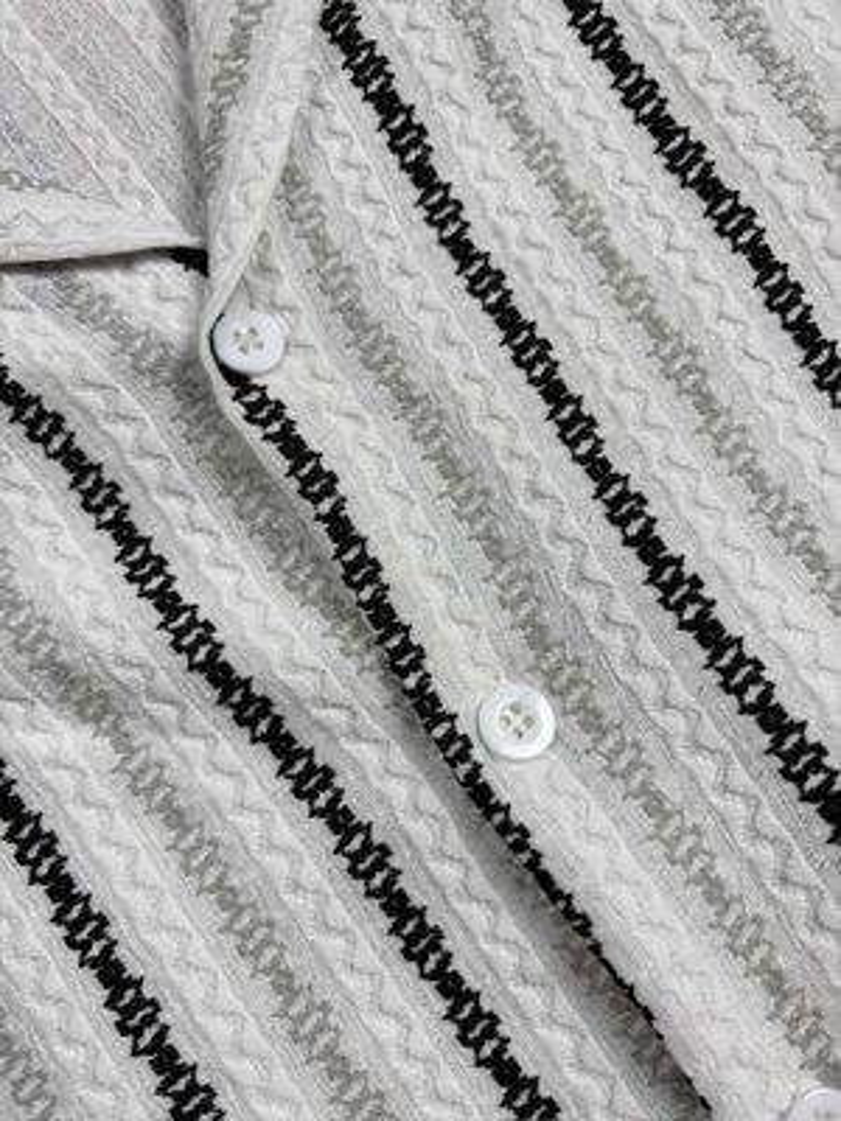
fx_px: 842
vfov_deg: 67.3
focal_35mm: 26
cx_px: 420
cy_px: 560
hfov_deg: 53.1
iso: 50
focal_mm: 5.96
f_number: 1.6
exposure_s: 1/100
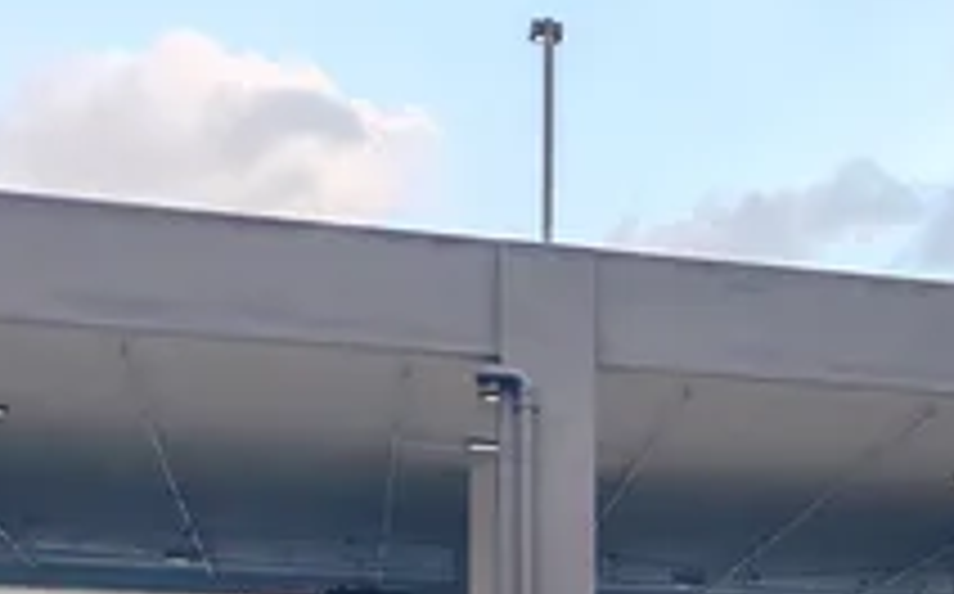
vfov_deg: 12.0
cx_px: 1580
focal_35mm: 104
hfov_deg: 17.3
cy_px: 860
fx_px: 2701
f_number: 1.95
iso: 50
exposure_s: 1/730
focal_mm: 5.52
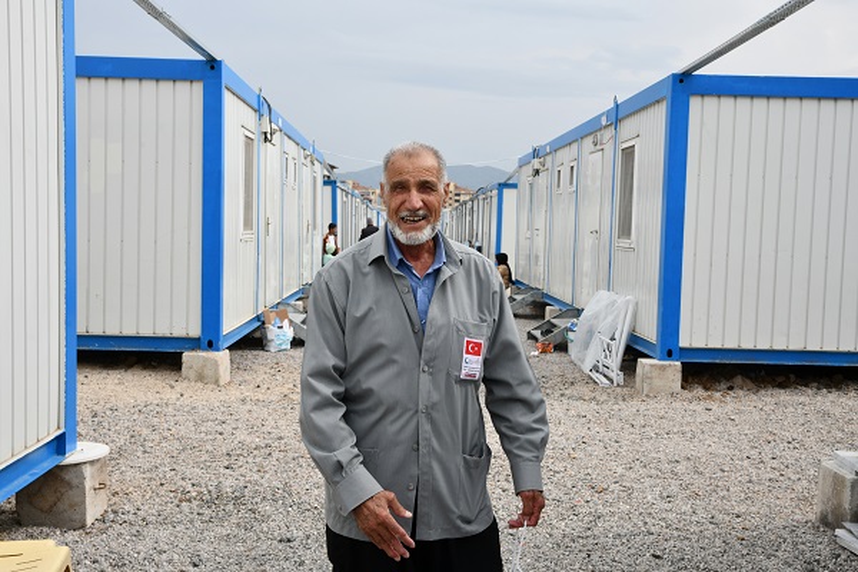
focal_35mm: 44
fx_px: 1049
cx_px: 429
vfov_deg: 30.5
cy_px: 286
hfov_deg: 44.5
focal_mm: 44
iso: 320
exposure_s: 1/400
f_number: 10
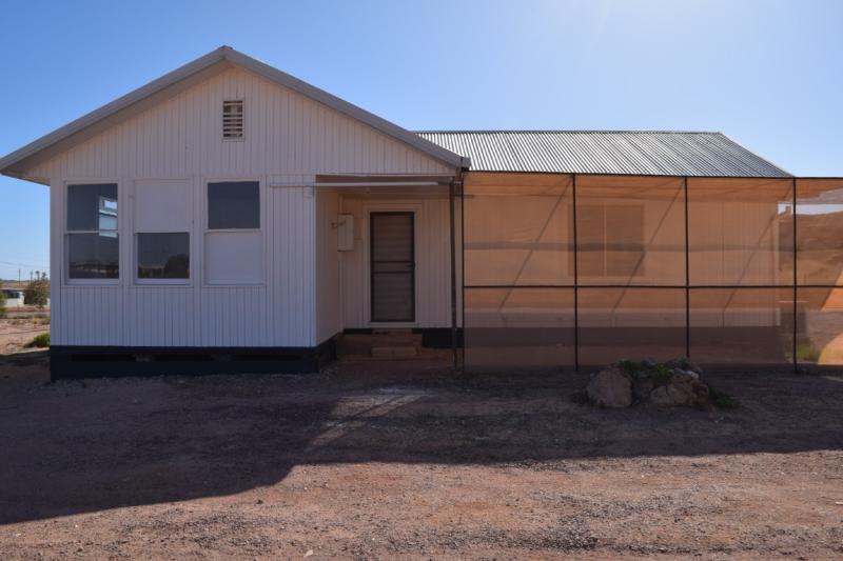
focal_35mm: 27
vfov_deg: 47.9
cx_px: 422
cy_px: 280
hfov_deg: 67.4
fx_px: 632
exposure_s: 1/200
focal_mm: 18
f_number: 11
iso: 100
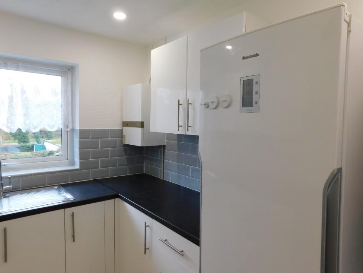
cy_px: 136
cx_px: 182
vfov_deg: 58.9
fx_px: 241
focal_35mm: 23
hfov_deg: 73.9
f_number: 3
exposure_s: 1/30
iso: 160
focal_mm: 4
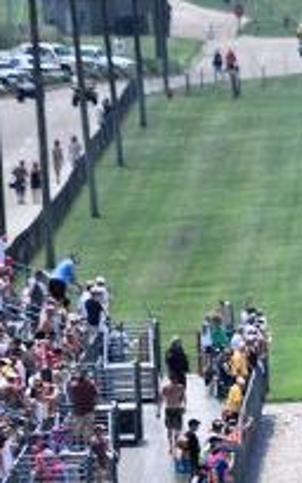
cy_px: 207
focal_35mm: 970
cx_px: 668
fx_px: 12783
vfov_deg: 2.2
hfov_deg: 1.4
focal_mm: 200
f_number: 5.6
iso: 1250
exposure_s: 1/3200
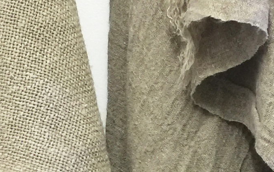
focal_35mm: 149
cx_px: 205
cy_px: 232
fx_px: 1113
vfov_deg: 8.7
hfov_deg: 14.0
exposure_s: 1/17
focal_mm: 4.15
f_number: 2.2
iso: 80
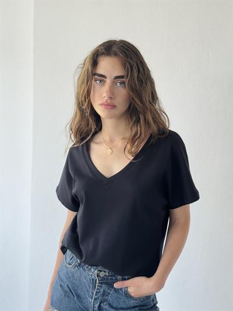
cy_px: 156
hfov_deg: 30.3
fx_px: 431
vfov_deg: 39.6
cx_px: 116
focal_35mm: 48
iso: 64
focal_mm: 6.76
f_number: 1.78
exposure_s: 1/141
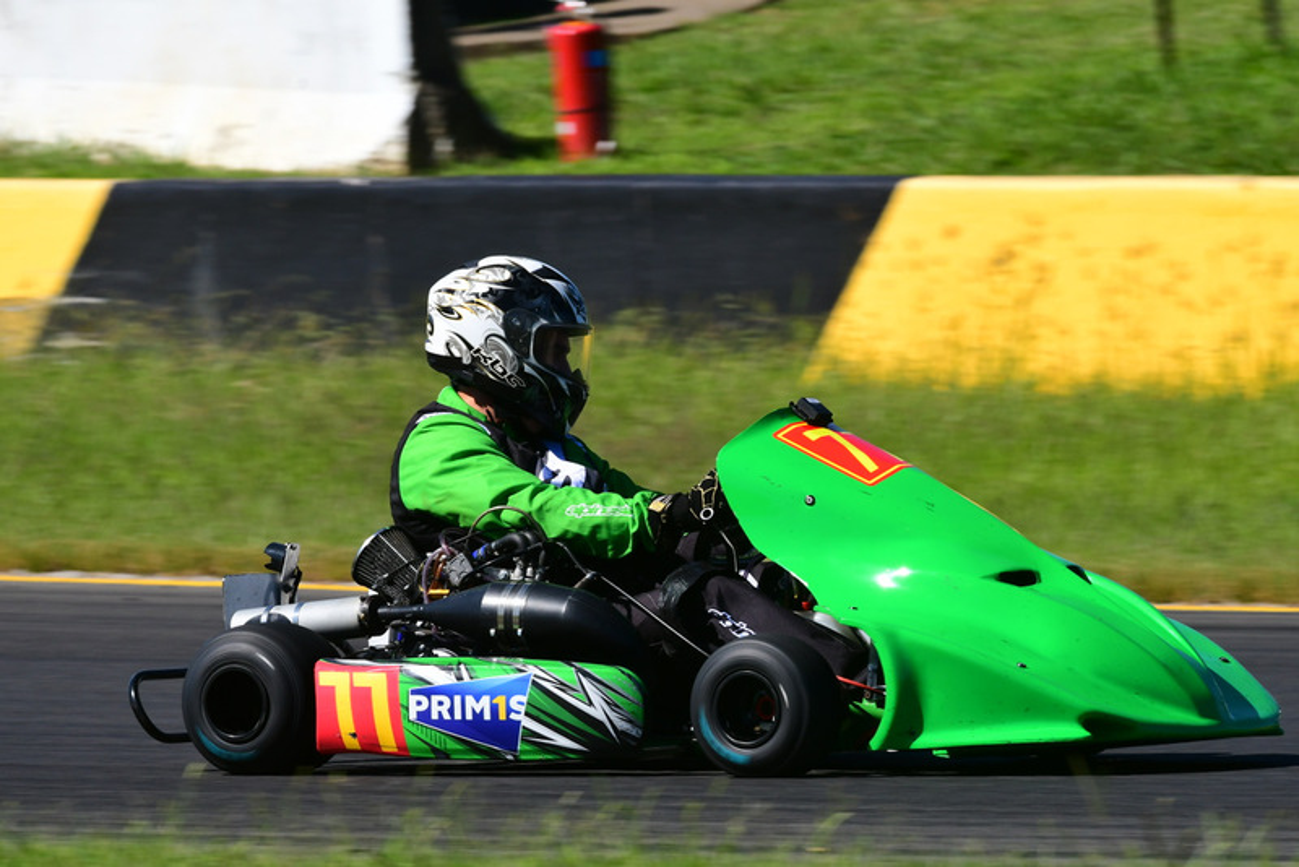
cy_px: 434
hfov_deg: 4.7
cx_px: 650
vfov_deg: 3.2
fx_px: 15701
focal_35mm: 435
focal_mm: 290
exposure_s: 1/640
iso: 500
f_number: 13
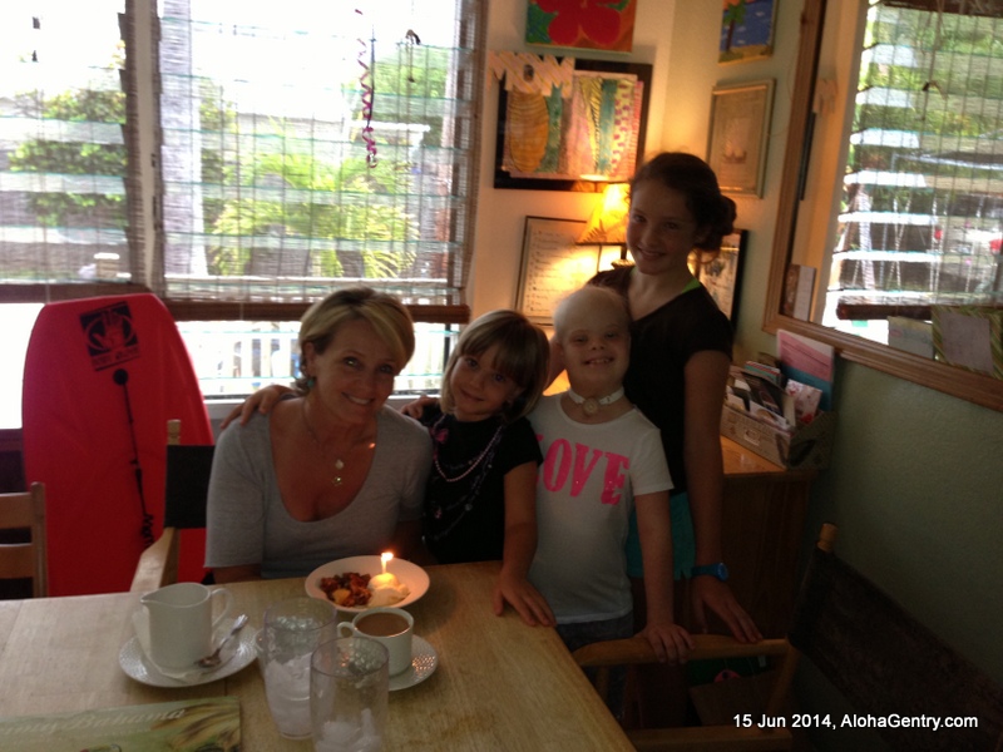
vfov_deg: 42.9
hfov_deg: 55.4
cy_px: 376
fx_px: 956
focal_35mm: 33
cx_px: 502
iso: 100
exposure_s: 1/20
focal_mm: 4.13
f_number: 2.4
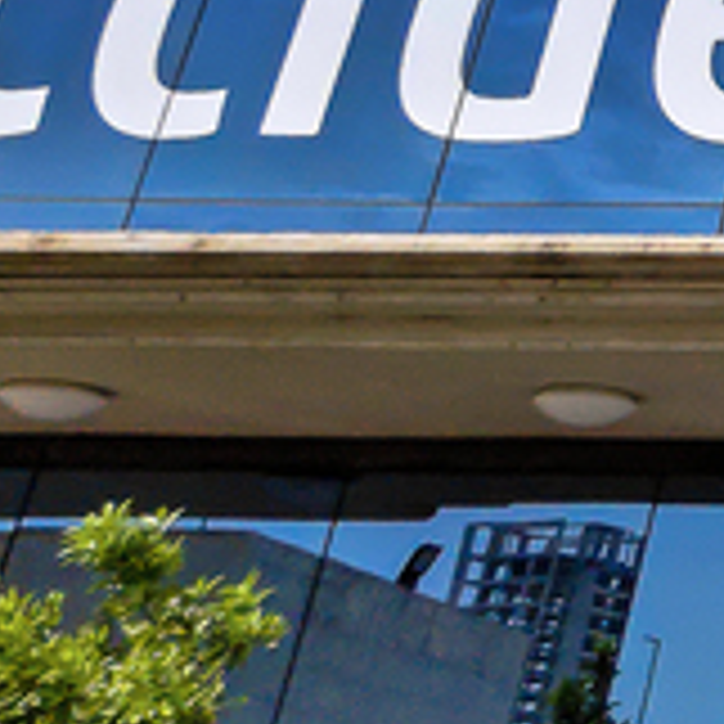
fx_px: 2508
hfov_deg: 10.9
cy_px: -578
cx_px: 2161
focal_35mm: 106
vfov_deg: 14.5
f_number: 2.2
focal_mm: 2.16
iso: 50
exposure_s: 1/750
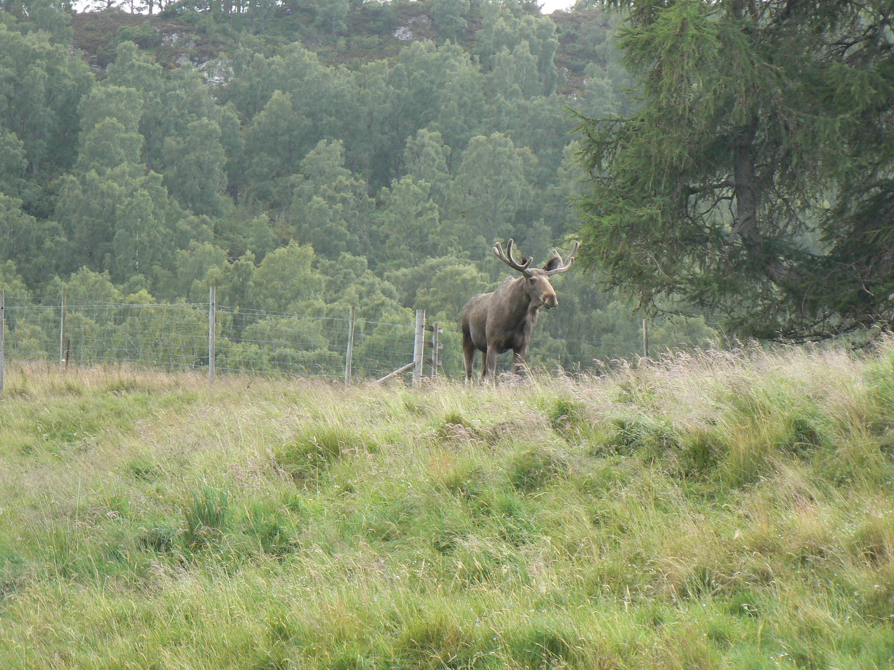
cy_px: 335
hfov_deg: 12.3
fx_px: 4158
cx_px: 447
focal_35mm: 161
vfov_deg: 9.2
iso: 100
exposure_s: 1/100
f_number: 4
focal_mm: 26.8
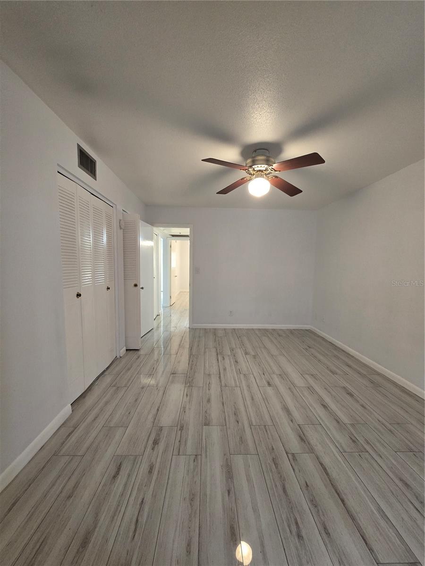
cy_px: 283
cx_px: 212
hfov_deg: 89.9
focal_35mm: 13
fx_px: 213
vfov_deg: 106.2
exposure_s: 1/60
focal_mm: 2.2
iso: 400
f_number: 2.2
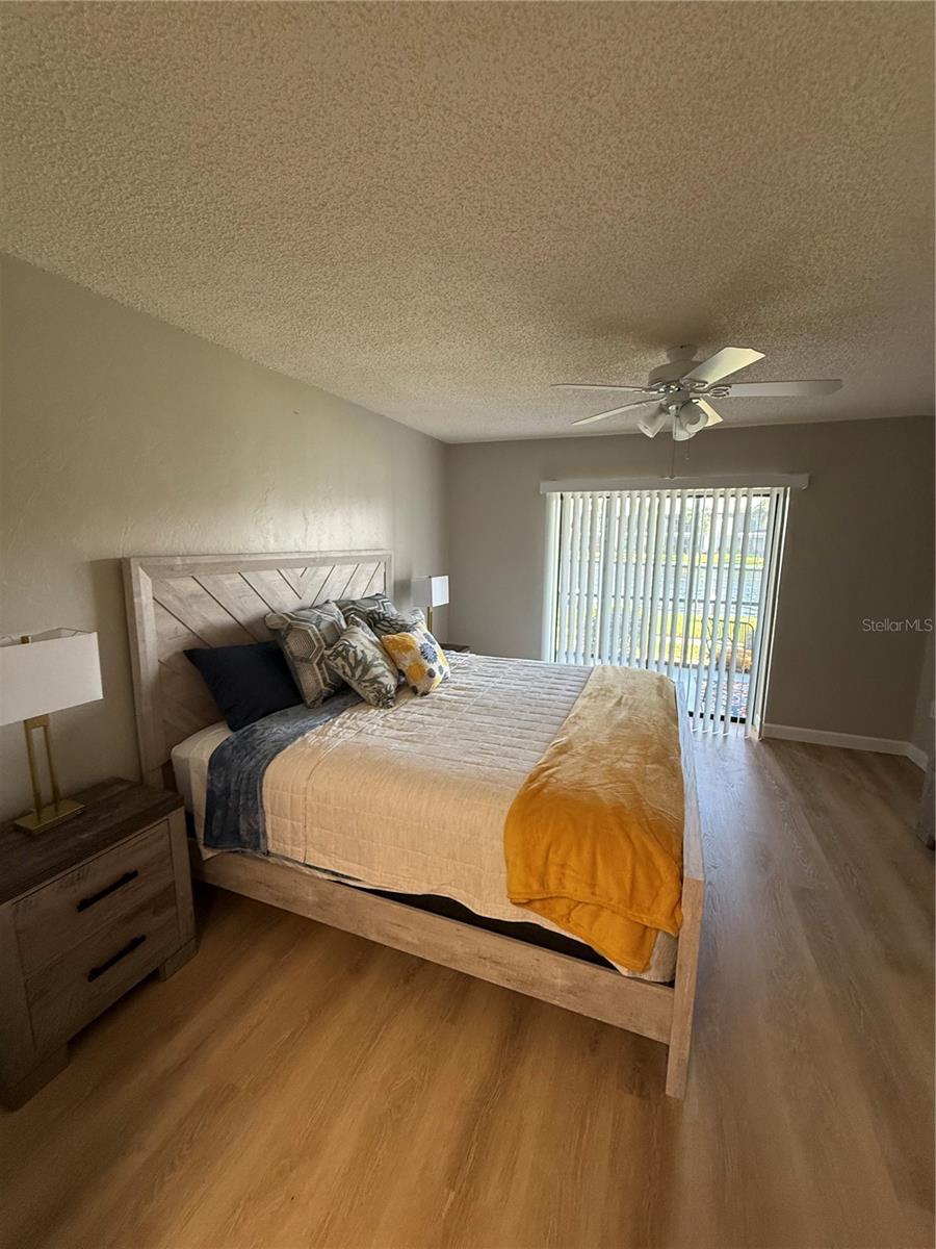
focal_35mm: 14
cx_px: 468
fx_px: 505
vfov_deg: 102.1
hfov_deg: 85.7
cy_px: 624
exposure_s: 1/120
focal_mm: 2.22
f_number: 2.2
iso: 320
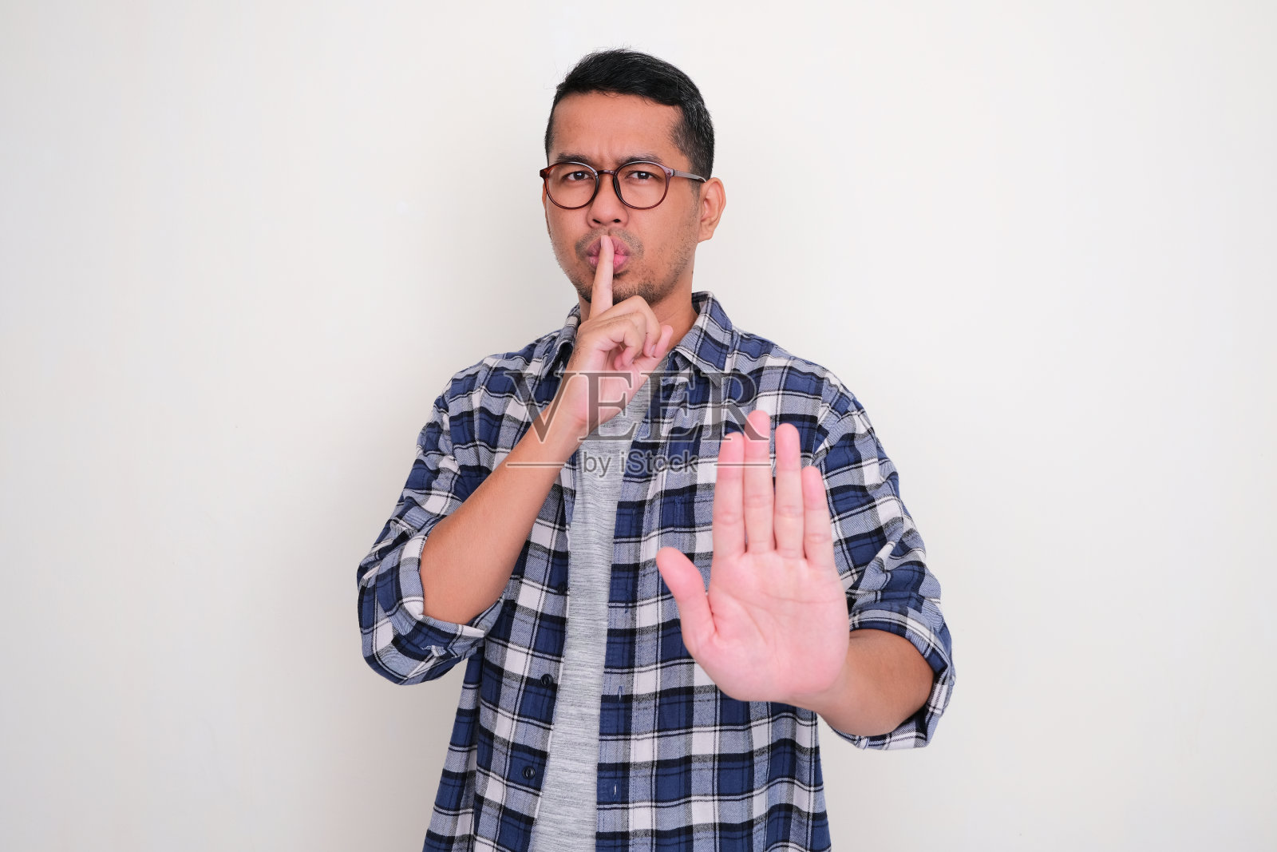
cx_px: 638
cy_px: 426
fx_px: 1242
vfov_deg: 37.9
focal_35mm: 35
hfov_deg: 54.4
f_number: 5.6
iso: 160
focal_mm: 23
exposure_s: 1/100
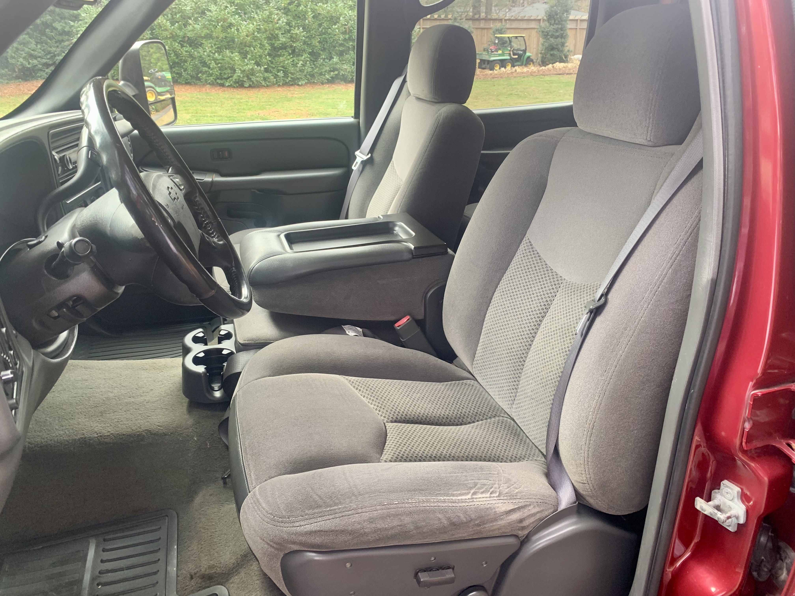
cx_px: 398
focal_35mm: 26
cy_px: 298
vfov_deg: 53.1
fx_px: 597
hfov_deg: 67.3
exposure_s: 1/63
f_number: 1.8
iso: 100
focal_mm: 4.25
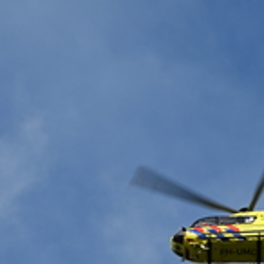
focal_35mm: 535
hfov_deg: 3.3
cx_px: 123
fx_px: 4616
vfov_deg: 3.3
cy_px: 220
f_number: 18
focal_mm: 200
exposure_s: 1/200
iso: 280
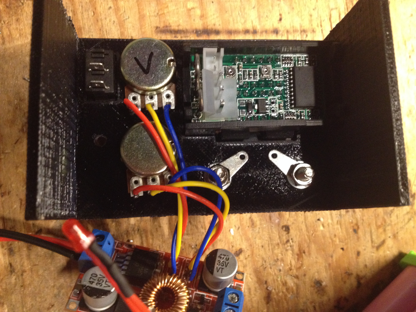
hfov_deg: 52.6
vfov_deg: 40.7
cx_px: 208
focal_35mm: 35
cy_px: 156
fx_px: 421
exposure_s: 1/20
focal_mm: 4.28
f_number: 2.4
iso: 400
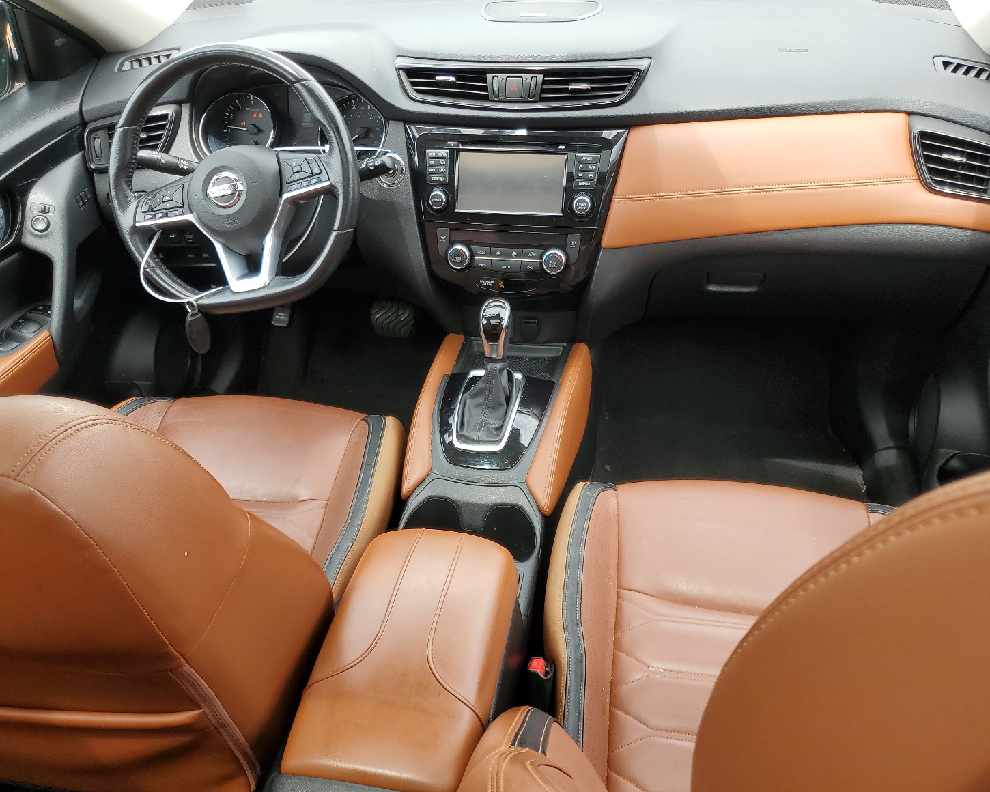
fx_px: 820
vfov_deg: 51.5
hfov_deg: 62.2
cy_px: 404
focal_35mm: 28
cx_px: 500
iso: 50
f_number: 1.5
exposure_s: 1/323
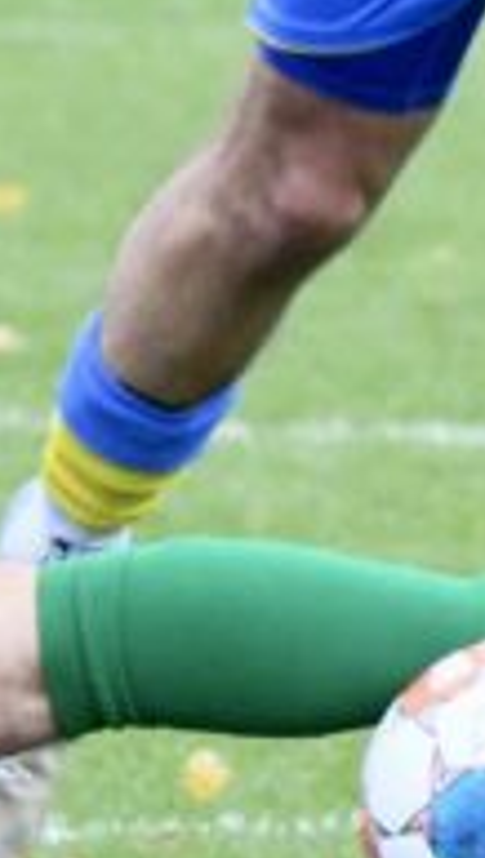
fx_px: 46817
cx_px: -538
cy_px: -305
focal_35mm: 2054
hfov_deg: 0.6
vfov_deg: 1.1
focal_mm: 370
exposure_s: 1/1600
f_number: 11
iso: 6400
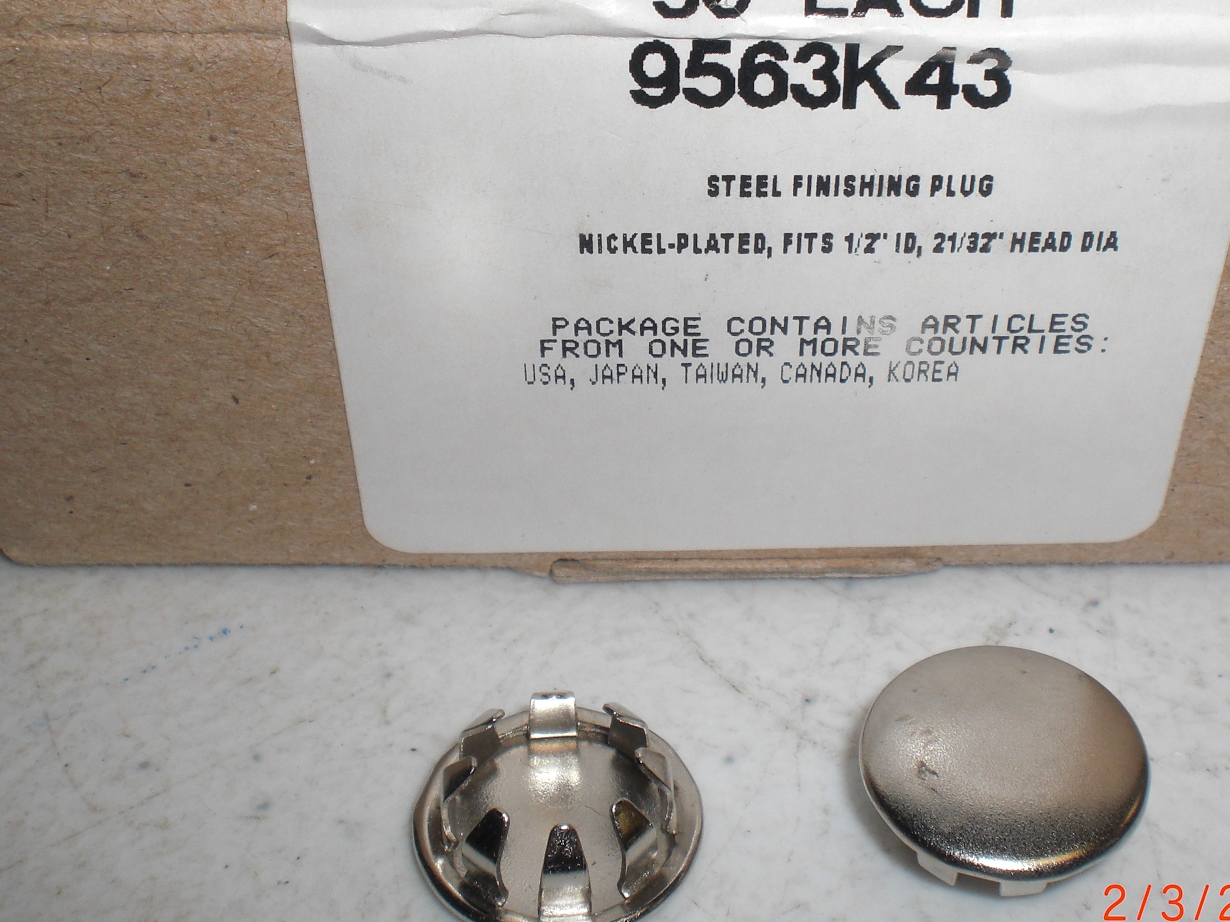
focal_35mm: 56
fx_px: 1990
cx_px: 794
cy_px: 364
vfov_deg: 26.0
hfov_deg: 34.1
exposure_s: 1/60
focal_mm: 6.3
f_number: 5.6
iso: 64
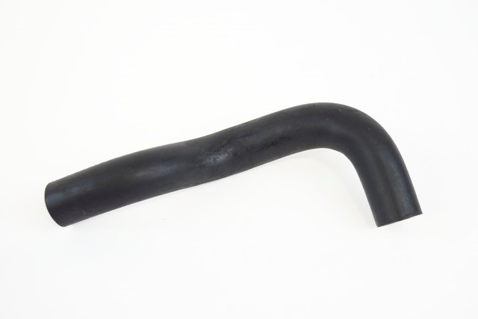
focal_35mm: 57
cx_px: 239
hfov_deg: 35.0
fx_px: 757
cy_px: 160
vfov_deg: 23.8
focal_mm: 38
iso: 1800
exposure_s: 1/60
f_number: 4.8
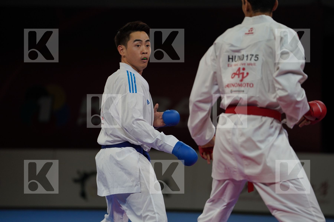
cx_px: 167
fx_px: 1837
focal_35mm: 198
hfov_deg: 10.4
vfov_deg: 6.9
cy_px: 111
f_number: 2.8
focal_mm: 198
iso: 800
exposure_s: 1/1000
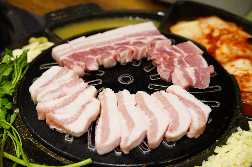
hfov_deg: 27.0
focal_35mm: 75
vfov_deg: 18.1
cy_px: 84
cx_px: 126
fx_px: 525
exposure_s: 1/80
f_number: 5
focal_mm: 75
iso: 5000
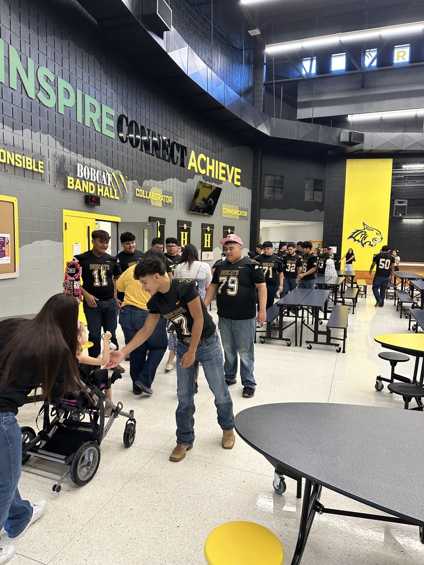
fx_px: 392
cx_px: 212
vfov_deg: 71.6
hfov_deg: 56.8
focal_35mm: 24
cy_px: 282
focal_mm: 6.86
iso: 125
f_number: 1.78
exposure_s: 1/60
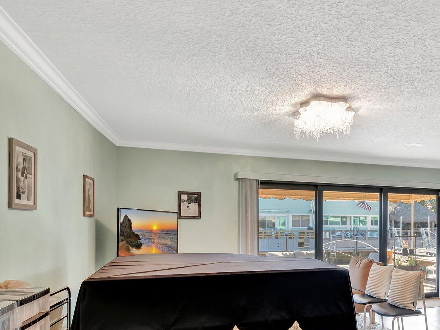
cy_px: 228
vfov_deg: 51.8
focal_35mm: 26
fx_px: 330
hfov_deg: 63.7
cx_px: 326
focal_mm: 10
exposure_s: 1/13
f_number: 8
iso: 1000
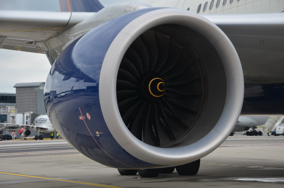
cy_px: 94
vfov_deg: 12.1
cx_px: 142
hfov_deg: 18.2
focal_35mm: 112
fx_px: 886
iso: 160
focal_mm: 75
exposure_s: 1/200
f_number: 7.1
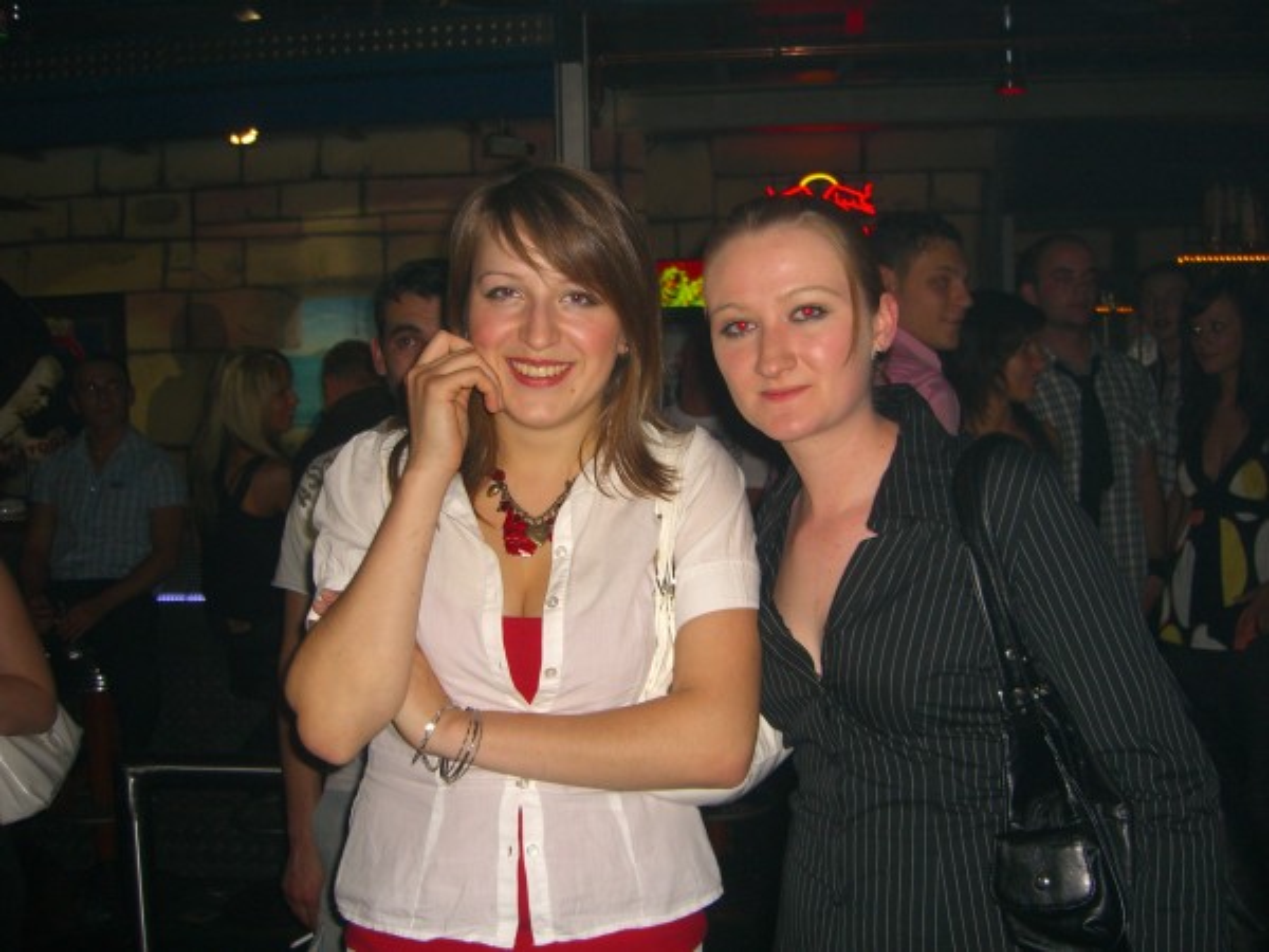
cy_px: 476
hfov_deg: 49.0
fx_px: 1393
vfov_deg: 37.7
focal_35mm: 38
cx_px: 634
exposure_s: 1/60
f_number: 2.8
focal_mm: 7.9
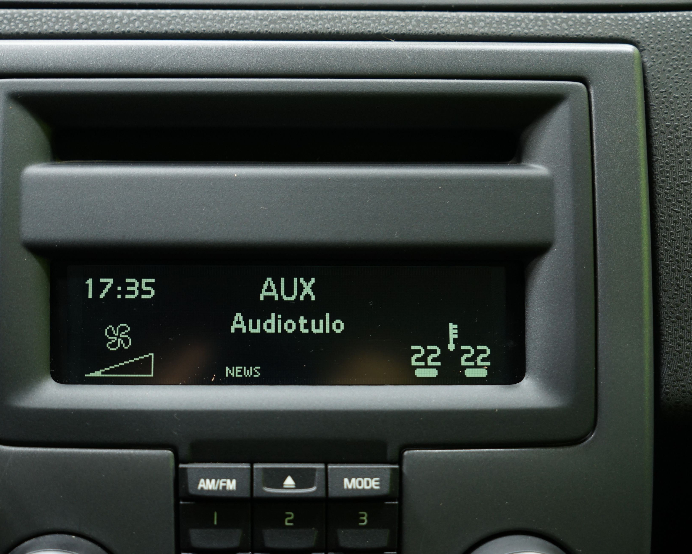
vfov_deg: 30.2
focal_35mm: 50
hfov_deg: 37.2
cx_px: 278
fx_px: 1024
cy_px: 275
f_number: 4.5
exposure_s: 1/20
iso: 800
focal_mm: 44
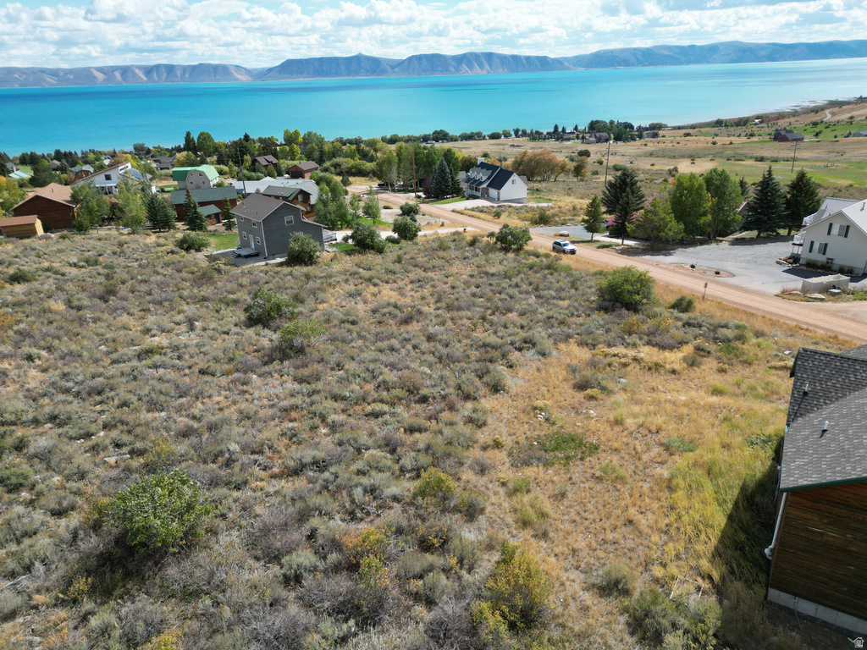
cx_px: 434
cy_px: 325
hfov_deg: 71.6
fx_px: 601
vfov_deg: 56.8
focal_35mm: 24
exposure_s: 1/3000
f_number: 1.7
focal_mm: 6.72
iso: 200
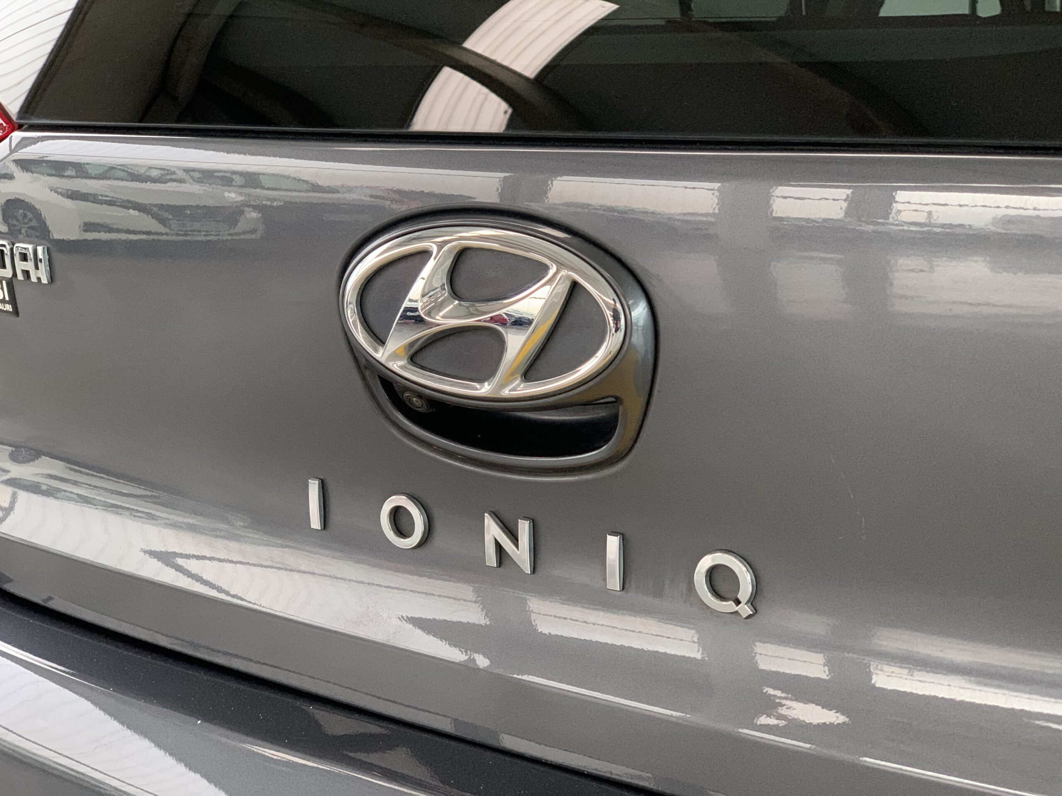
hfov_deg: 36.8
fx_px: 1595
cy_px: 398
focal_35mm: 52
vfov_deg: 28.0
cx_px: 531
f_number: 2.4
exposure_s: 1/60
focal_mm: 6
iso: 320
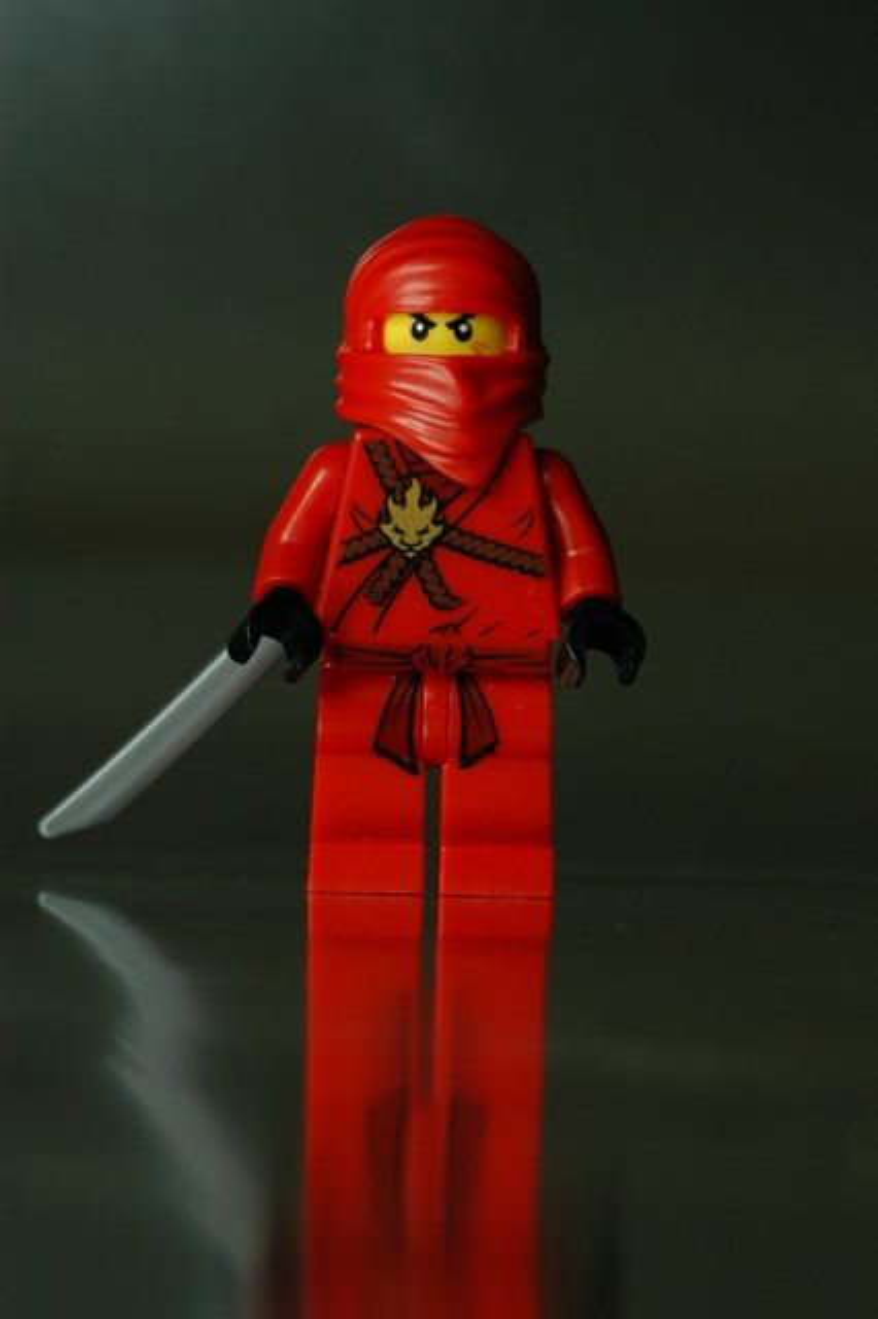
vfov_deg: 22.6
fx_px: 3296
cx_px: 439
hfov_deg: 15.2
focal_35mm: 90
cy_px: 660
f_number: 16
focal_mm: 60
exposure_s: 1
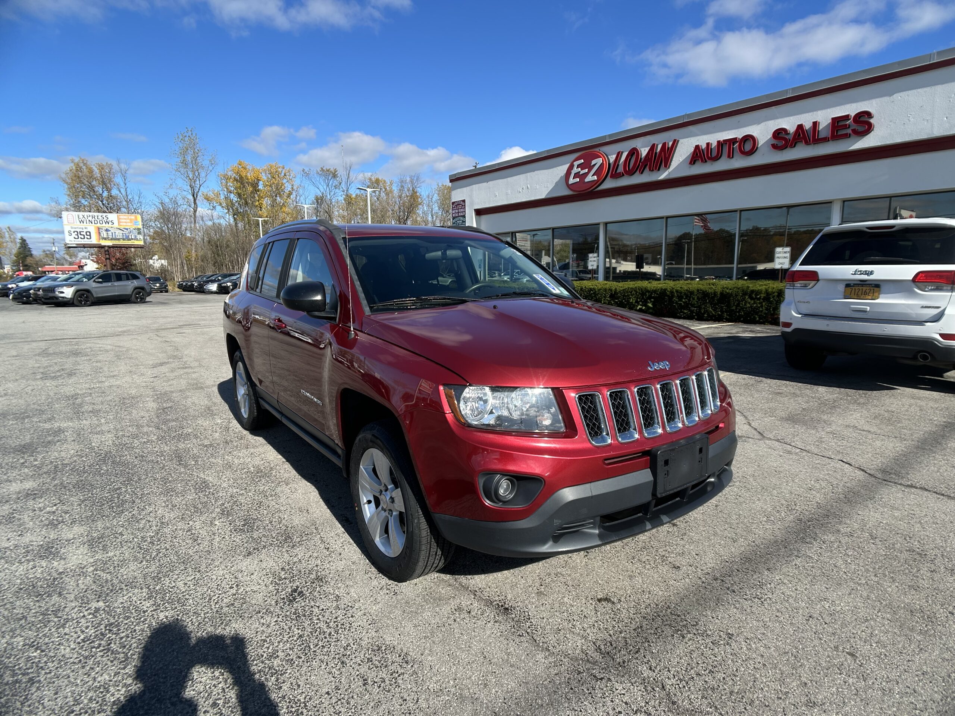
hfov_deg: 67.3
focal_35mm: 26
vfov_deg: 53.1
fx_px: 717
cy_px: 358
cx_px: 478
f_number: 1.5
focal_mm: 5.7
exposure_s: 1/2994
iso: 50
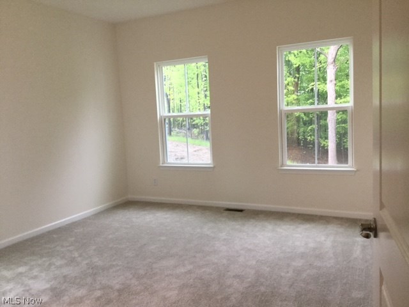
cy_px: 154
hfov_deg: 58.4
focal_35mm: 31
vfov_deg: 45.4
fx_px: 366
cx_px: 204
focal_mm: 3.3
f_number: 2.4
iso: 50
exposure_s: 1/30
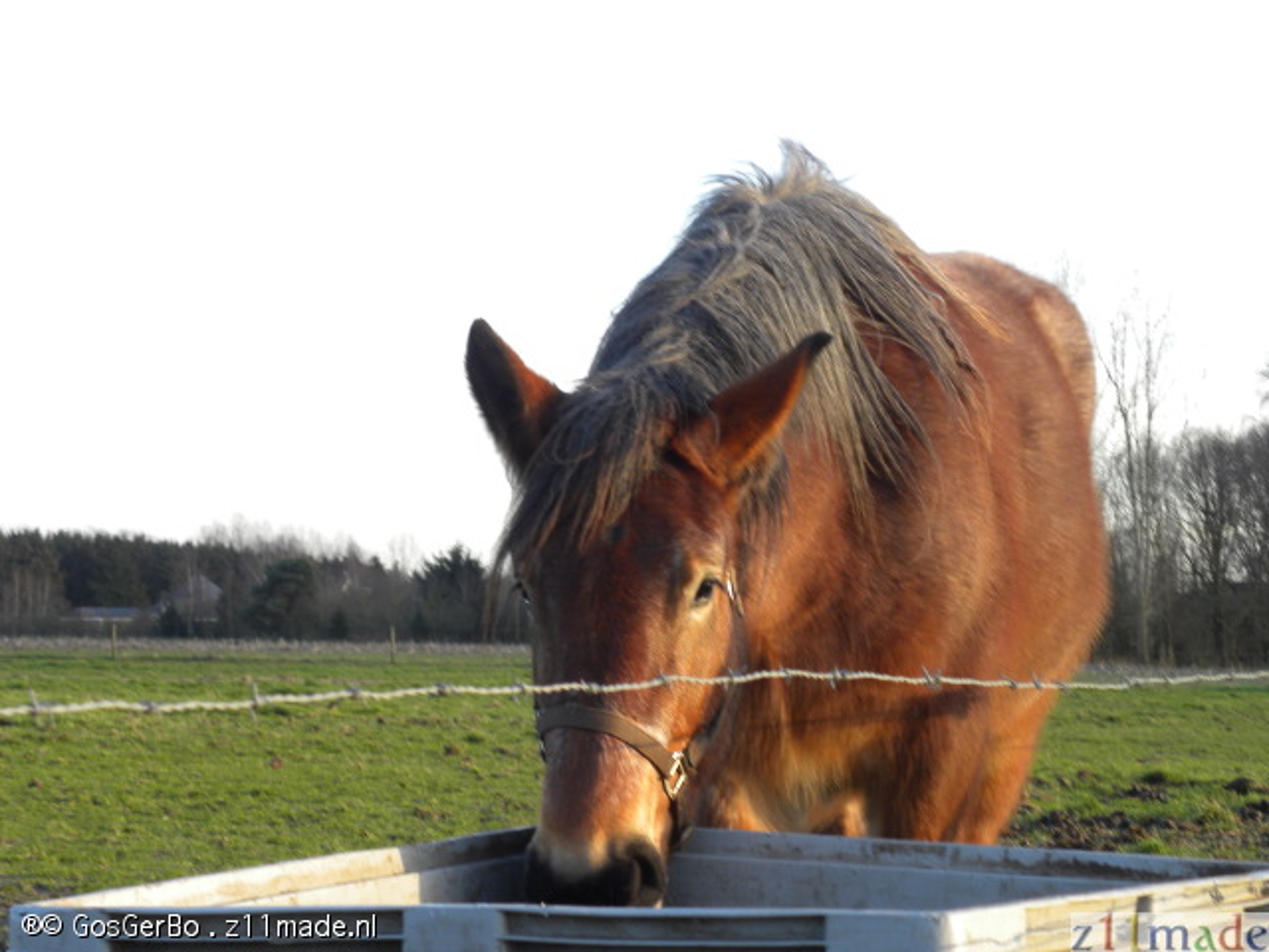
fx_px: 3483
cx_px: 634
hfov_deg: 20.7
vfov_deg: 15.6
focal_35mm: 95
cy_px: 476
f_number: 4
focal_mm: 16.9
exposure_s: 1/75
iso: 64
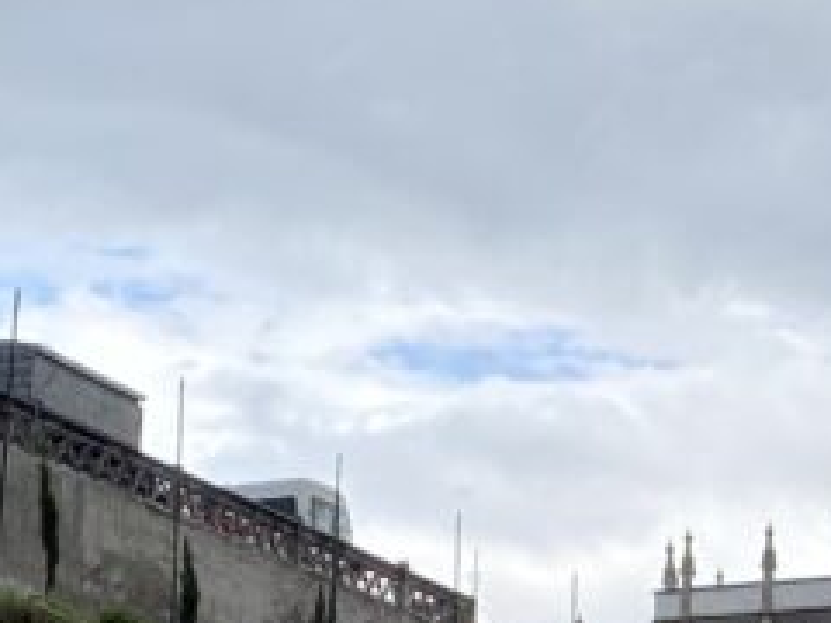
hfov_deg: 17.4
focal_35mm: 111
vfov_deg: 12.7
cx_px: 769
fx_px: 2665
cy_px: 896
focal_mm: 4.25
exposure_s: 1/1208
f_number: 1.8
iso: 32
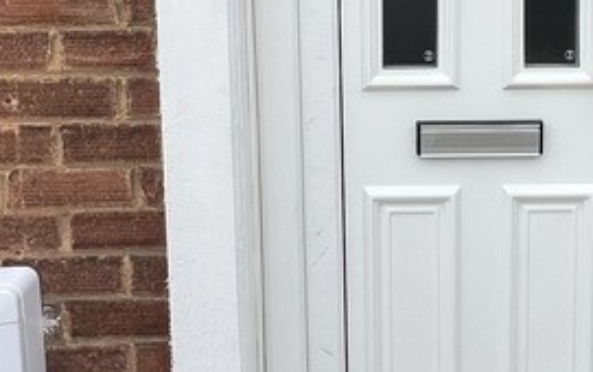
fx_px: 841
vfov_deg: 23.8
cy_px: -4
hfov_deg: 37.9
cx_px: 440
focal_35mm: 52
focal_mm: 1.57
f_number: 1.8
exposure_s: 1/1179
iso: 32
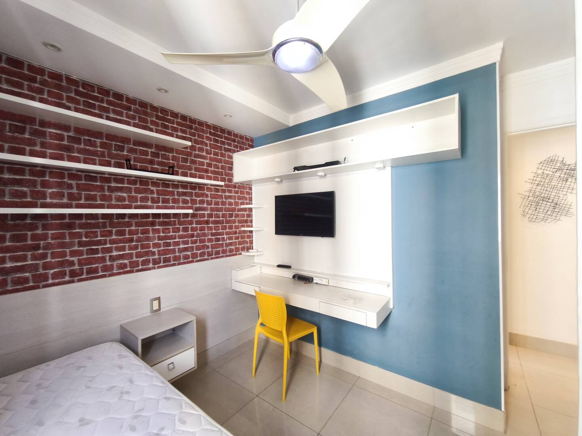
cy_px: 218
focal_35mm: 15
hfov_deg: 98.2
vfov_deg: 81.7
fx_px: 252
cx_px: 291
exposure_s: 1/30
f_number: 2.2
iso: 200
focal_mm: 1.91
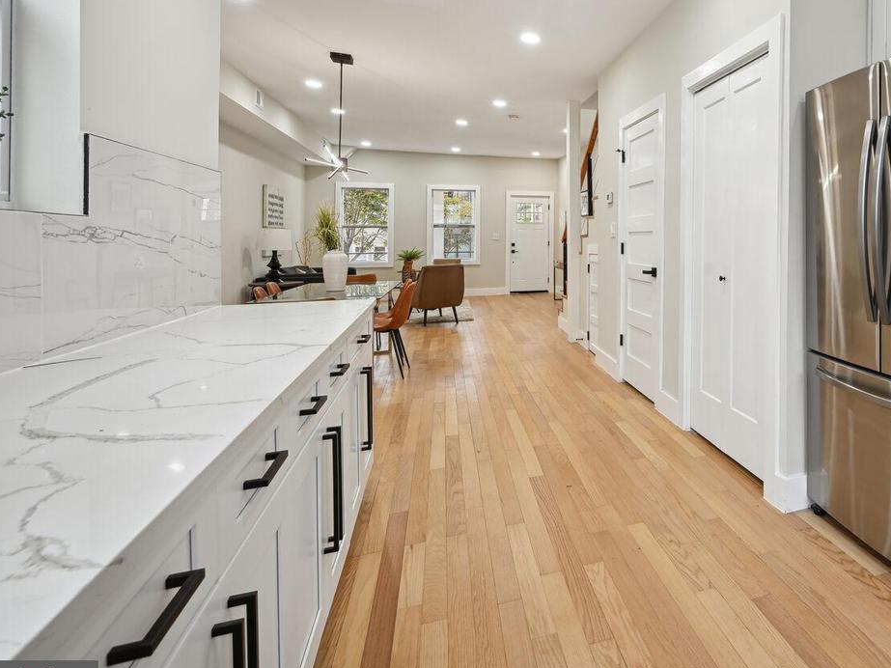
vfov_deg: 62.5
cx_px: 643
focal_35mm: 21
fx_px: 540
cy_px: 246
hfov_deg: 74.6
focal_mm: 14
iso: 200
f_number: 9
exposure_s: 1/13
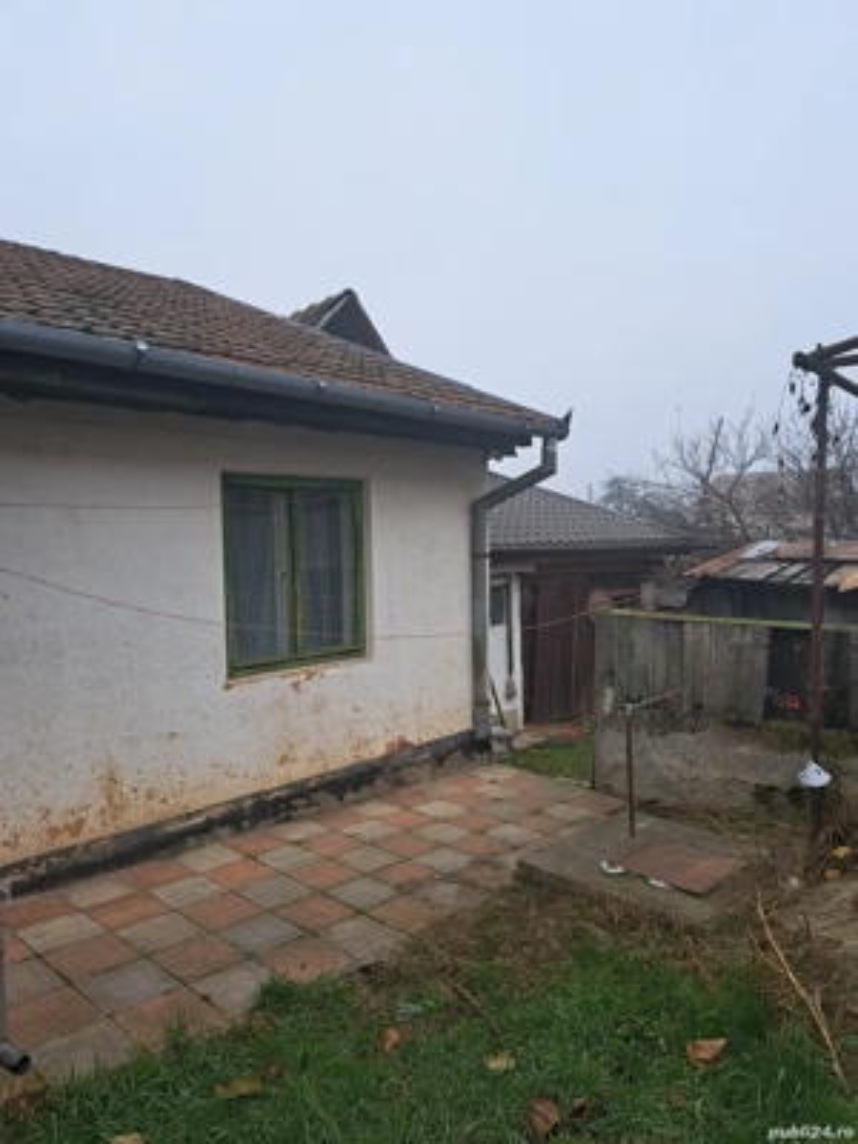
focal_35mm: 24
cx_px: 429
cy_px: 572
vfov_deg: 71.6
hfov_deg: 56.8
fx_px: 793
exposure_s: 1/441
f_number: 1.8
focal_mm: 5.23
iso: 50
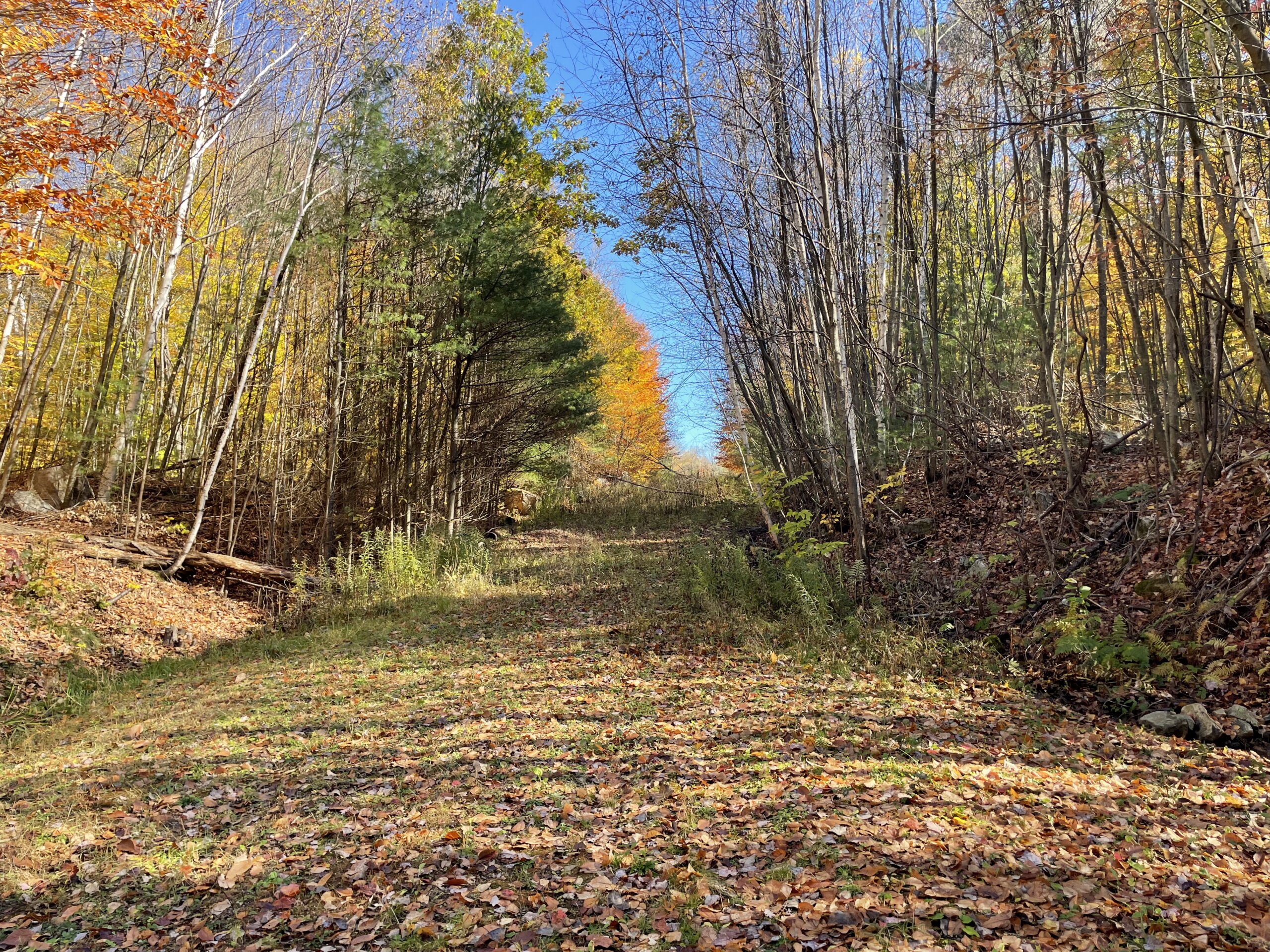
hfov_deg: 67.3
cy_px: 476
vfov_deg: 53.1
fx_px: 954
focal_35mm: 26
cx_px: 635
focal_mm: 4.2
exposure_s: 1/305
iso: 32
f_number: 1.6
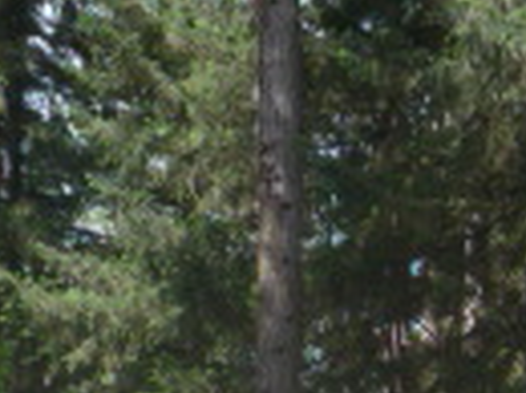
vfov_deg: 9.3
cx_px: 886
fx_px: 2245
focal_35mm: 148
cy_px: 794
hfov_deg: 12.4
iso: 100
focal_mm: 5.2
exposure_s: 1/125
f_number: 4
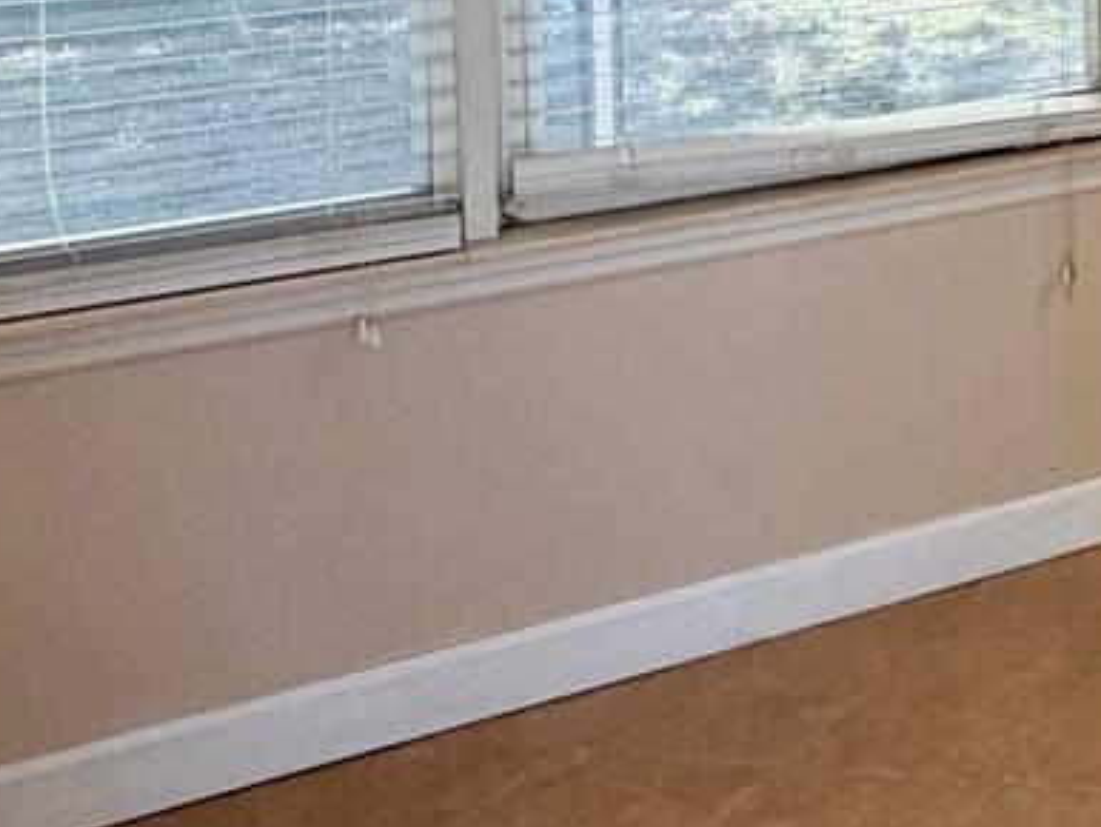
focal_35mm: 58
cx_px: 1780
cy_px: -285
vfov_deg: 22.3
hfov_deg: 23.8
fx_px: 1846
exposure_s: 1/120
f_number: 2.2
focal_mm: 2.22
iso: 250
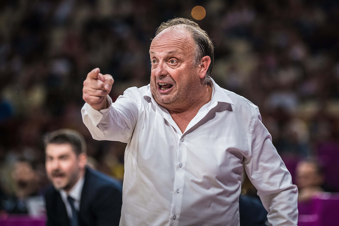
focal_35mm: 170
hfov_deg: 12.1
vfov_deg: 8.1
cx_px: 170
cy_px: 113
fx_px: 1601
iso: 2500
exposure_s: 1/1600
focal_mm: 170
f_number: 3.2
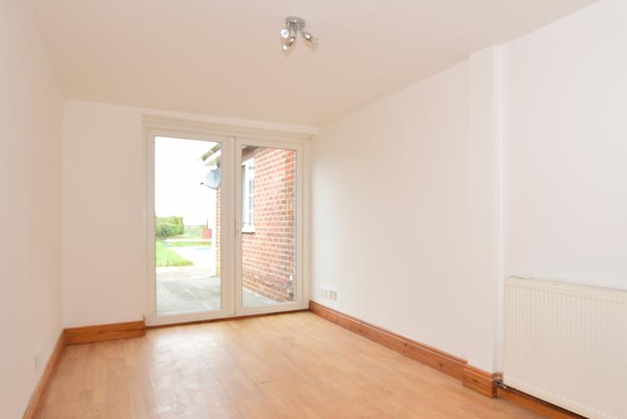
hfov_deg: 73.5
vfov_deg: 53.7
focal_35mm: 24
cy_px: 228
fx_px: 413
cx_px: 377
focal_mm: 11
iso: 400
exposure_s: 1/125
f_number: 5.6
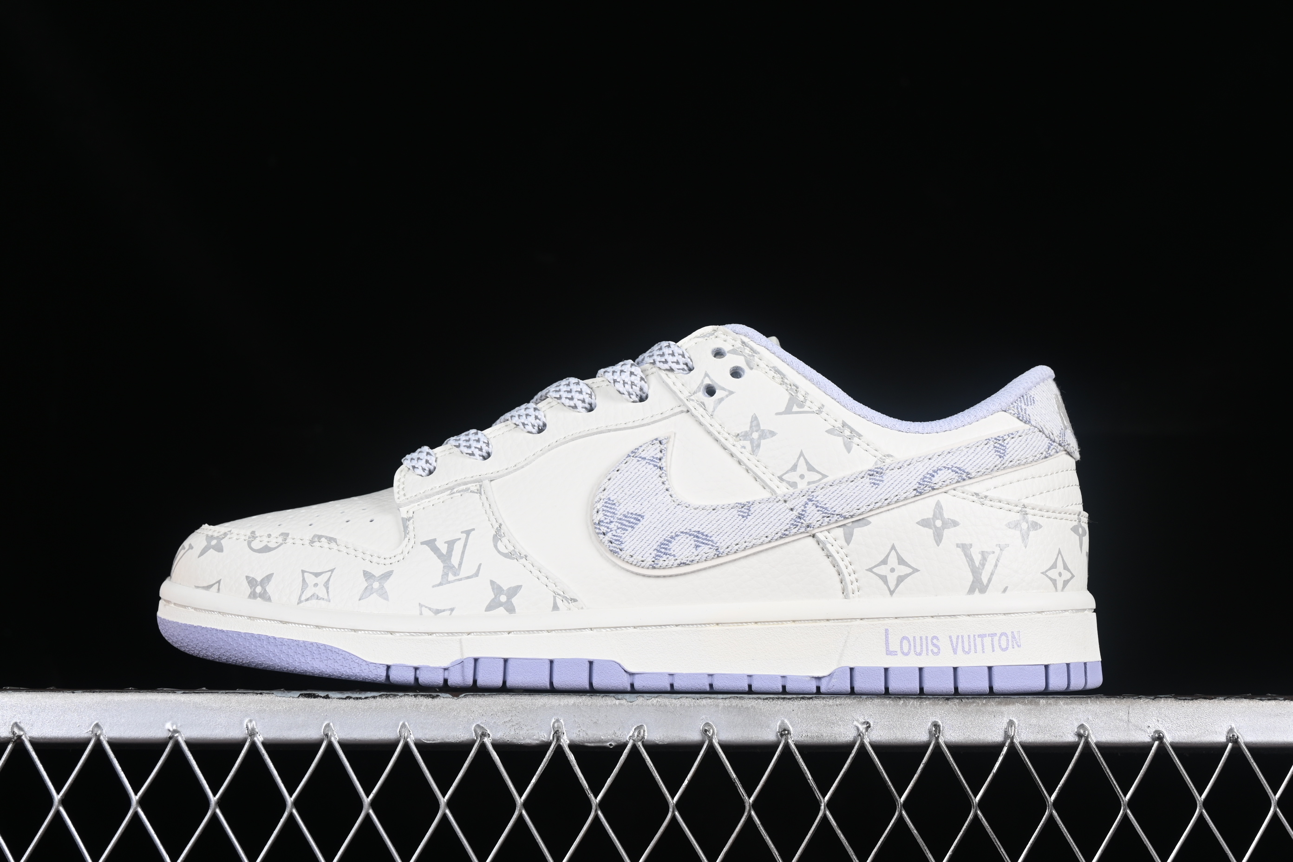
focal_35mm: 75
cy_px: 431
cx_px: 646
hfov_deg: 27.0
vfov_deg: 18.2
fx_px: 2694
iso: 160
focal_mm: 50
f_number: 8
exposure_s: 1/80
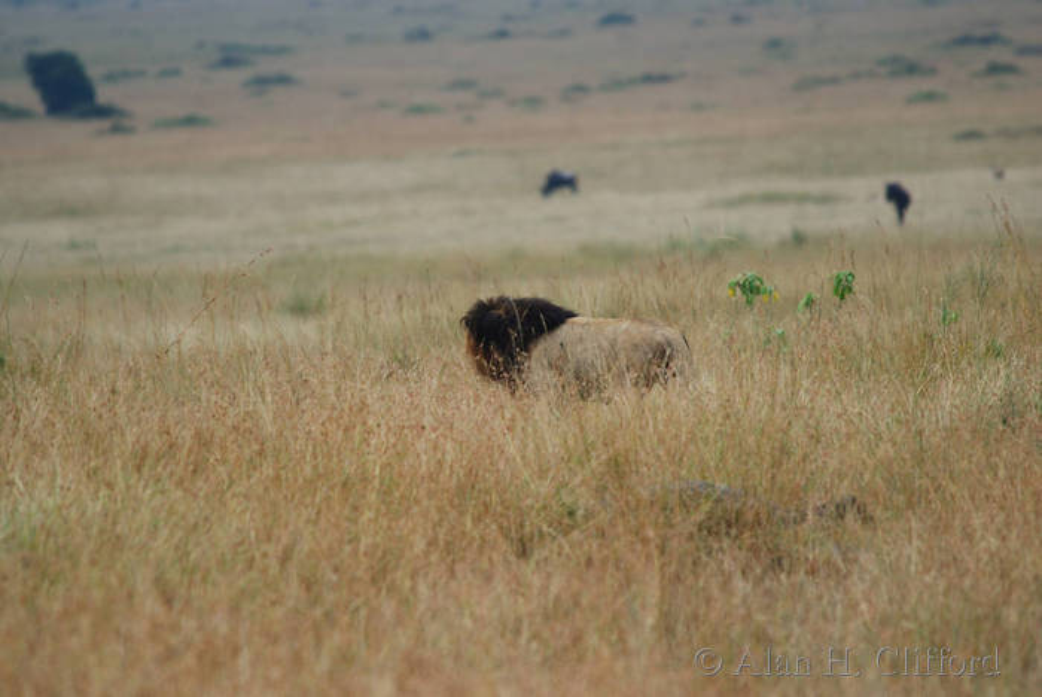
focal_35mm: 600
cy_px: 348
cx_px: 521
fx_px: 17381
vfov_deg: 2.3
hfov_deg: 3.4
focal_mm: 400
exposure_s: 1/400
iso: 220
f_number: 5.6
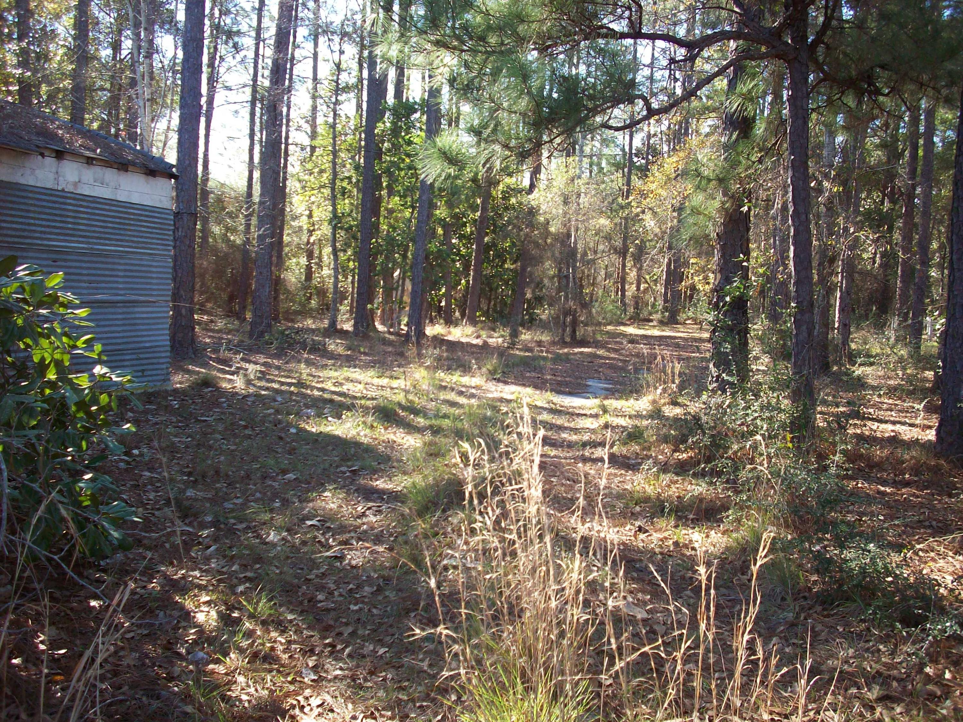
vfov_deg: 38.7
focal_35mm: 37
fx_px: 1029
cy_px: 361
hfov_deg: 50.1
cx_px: 482
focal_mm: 6.2
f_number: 2.8
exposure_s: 1/105
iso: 80
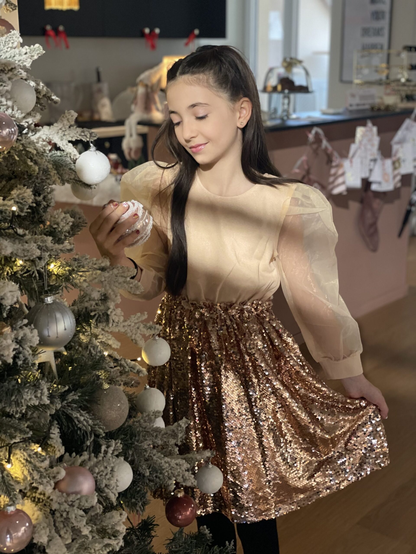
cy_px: 277
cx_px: 208
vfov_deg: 36.8
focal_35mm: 52
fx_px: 833
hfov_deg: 28.0
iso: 160
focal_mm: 6
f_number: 2
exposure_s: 1/50
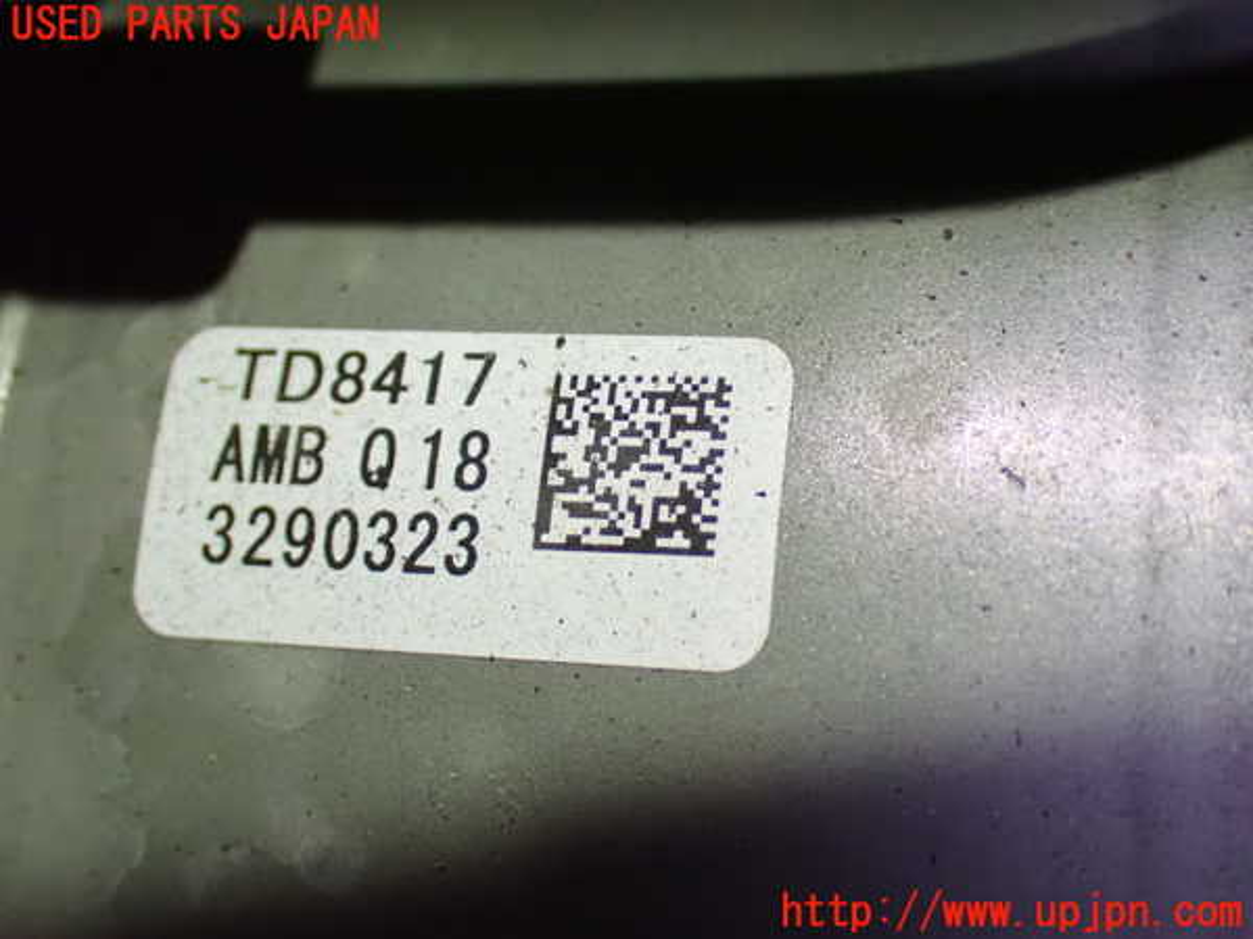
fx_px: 2099
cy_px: 470
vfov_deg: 25.2
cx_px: 626
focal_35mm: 58
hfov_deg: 33.2
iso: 1600
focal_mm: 10.35
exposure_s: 1/40
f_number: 3.5
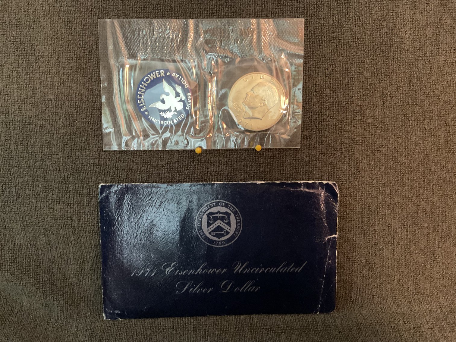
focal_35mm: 29
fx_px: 382
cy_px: 171
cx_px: 228
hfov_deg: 61.7
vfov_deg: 48.2
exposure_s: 1/30
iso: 500
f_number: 1.8
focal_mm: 3
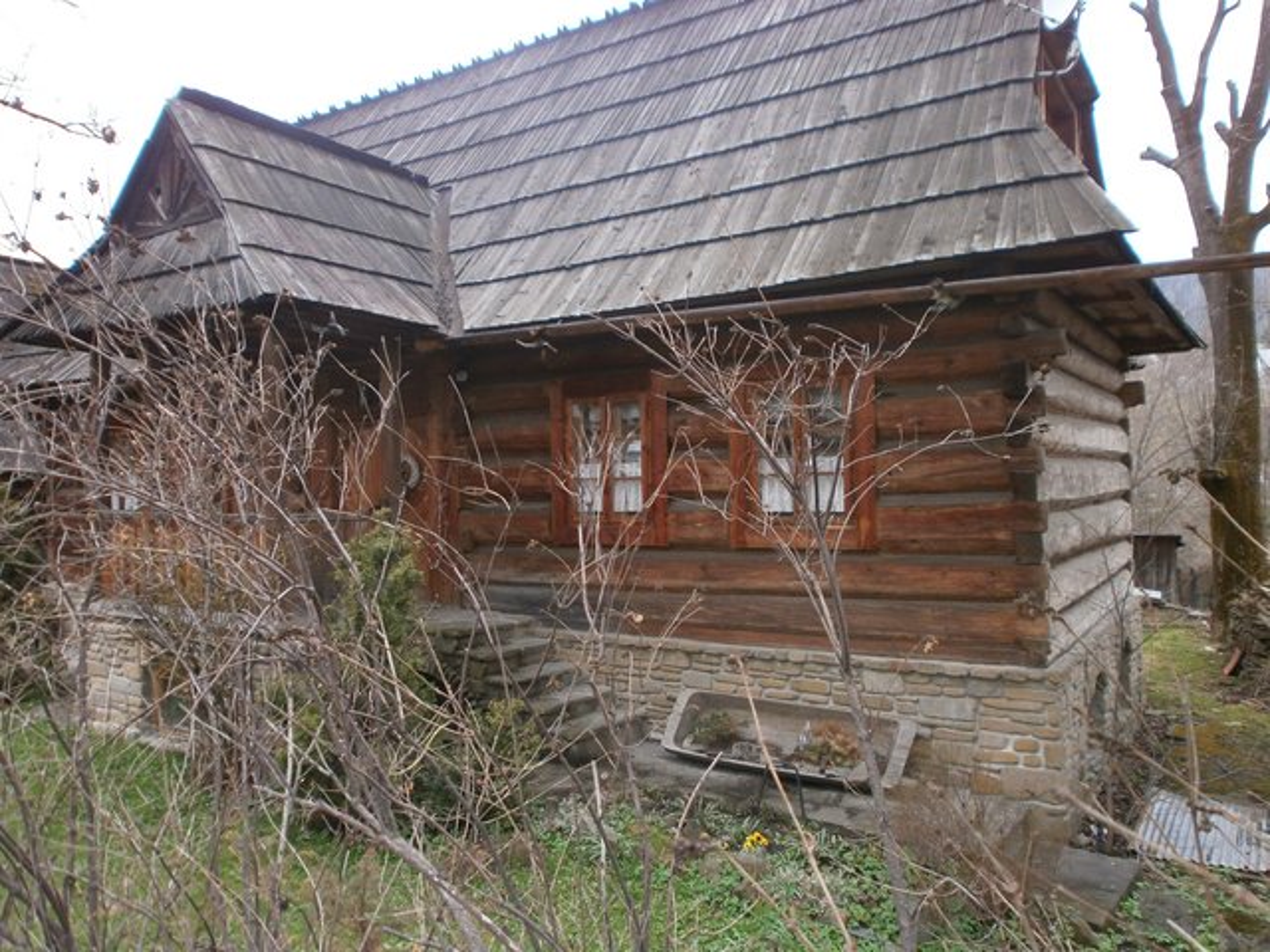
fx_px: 991
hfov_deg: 65.3
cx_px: 635
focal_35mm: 27
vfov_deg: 51.4
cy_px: 476
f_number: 2.9
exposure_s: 1/125
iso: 100
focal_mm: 4.8
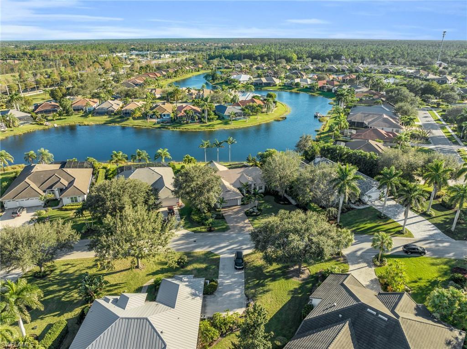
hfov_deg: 71.6
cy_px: 174
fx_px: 323
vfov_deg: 56.7
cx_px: 234
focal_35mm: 24
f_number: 4
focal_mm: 12.29
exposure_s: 1/400
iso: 100
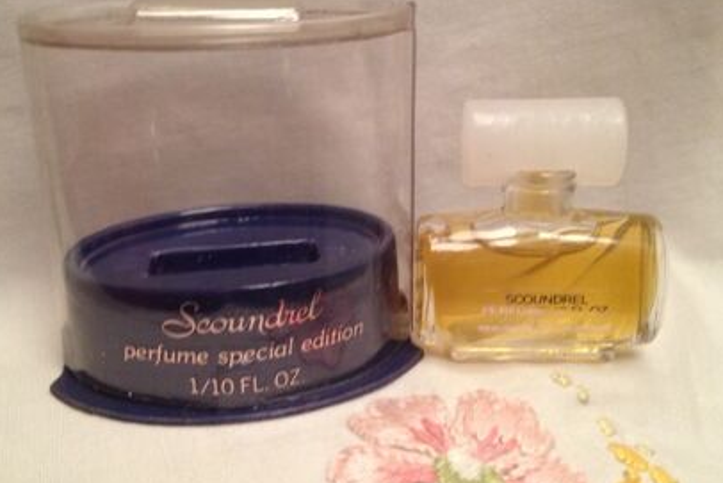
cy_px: 214
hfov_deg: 45.4
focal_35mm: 43
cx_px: 335
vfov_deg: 31.2
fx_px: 864
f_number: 2.4
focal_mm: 4.28
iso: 200
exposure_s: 1/20
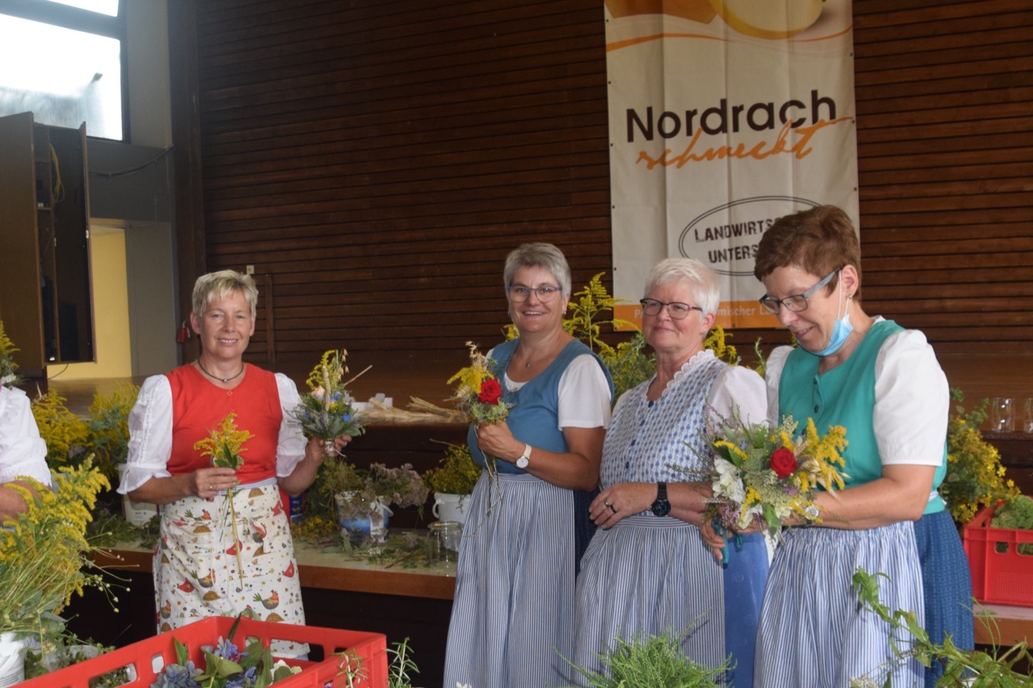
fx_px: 1320
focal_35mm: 46
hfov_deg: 42.6
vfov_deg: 29.1
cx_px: 433
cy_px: 449
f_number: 5.6
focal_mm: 20
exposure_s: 1/125
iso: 720
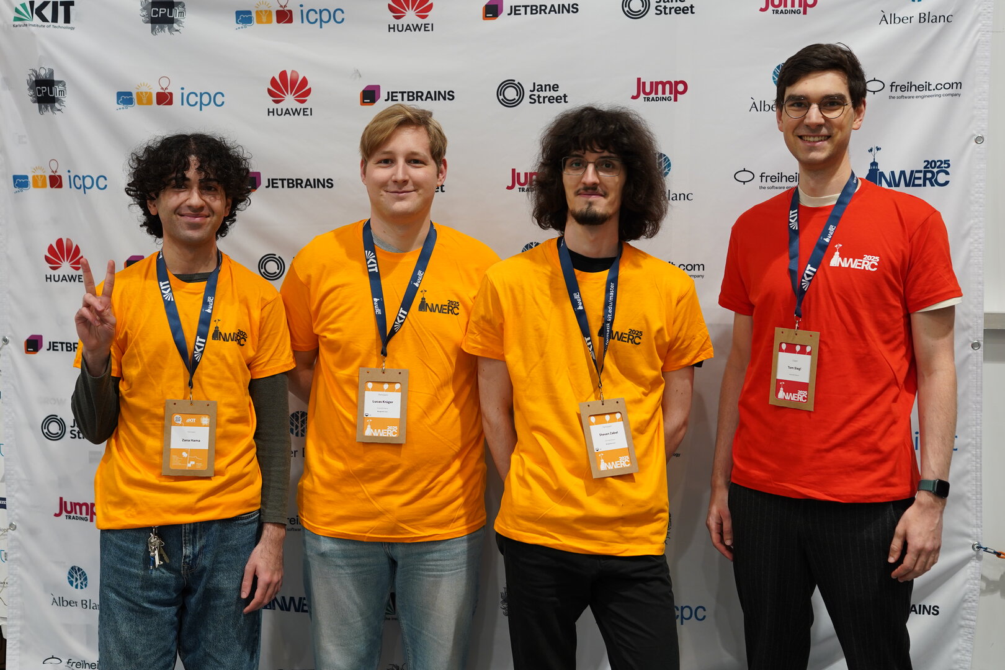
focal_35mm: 50
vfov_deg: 27.0
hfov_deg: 39.6
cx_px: 502
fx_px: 1396
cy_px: 335
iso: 640
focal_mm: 50
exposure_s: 1/50
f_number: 2.8
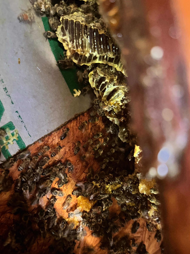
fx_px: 205
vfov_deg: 63.1
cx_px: 81
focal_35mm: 28
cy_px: 146
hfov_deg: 49.6
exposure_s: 1/4
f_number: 1.78
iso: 1000
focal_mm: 6.86
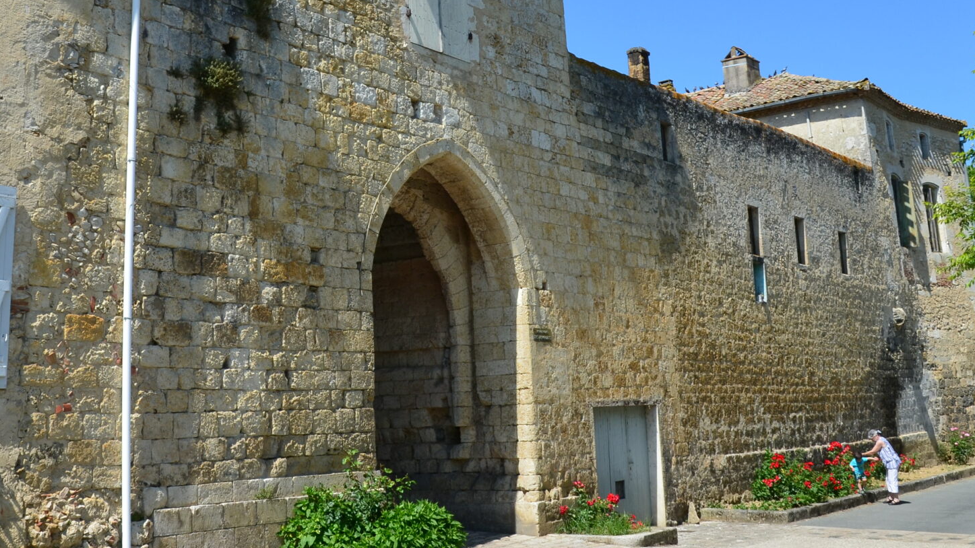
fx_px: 1112
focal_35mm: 43
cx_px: 392
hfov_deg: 47.1
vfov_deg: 27.2
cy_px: 110
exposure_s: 1/250
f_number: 10
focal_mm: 16
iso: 220
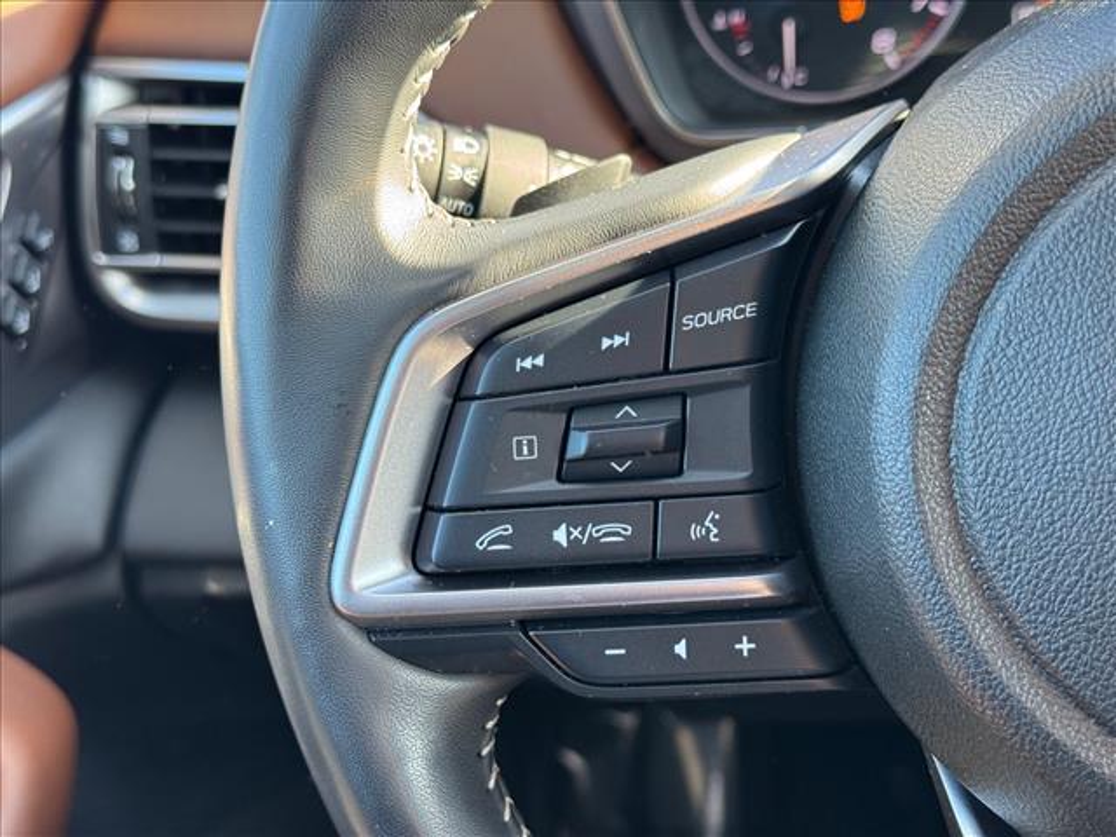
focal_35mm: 48
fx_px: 1547
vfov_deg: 30.3
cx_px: 558
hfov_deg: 39.7
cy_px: 418
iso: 100
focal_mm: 6.76
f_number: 1.78
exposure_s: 1/77
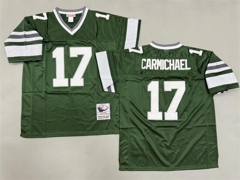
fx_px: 166
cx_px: 120
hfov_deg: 71.6
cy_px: 90
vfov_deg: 56.8
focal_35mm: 24
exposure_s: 1/50
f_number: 1.78
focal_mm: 6.76
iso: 160
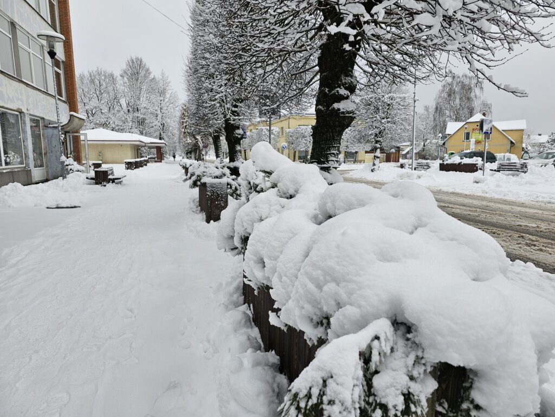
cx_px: 278
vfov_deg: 58.9
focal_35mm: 23
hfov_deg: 73.9
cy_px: 208
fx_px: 369
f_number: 1.7
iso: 10
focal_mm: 6.3
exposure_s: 1/225
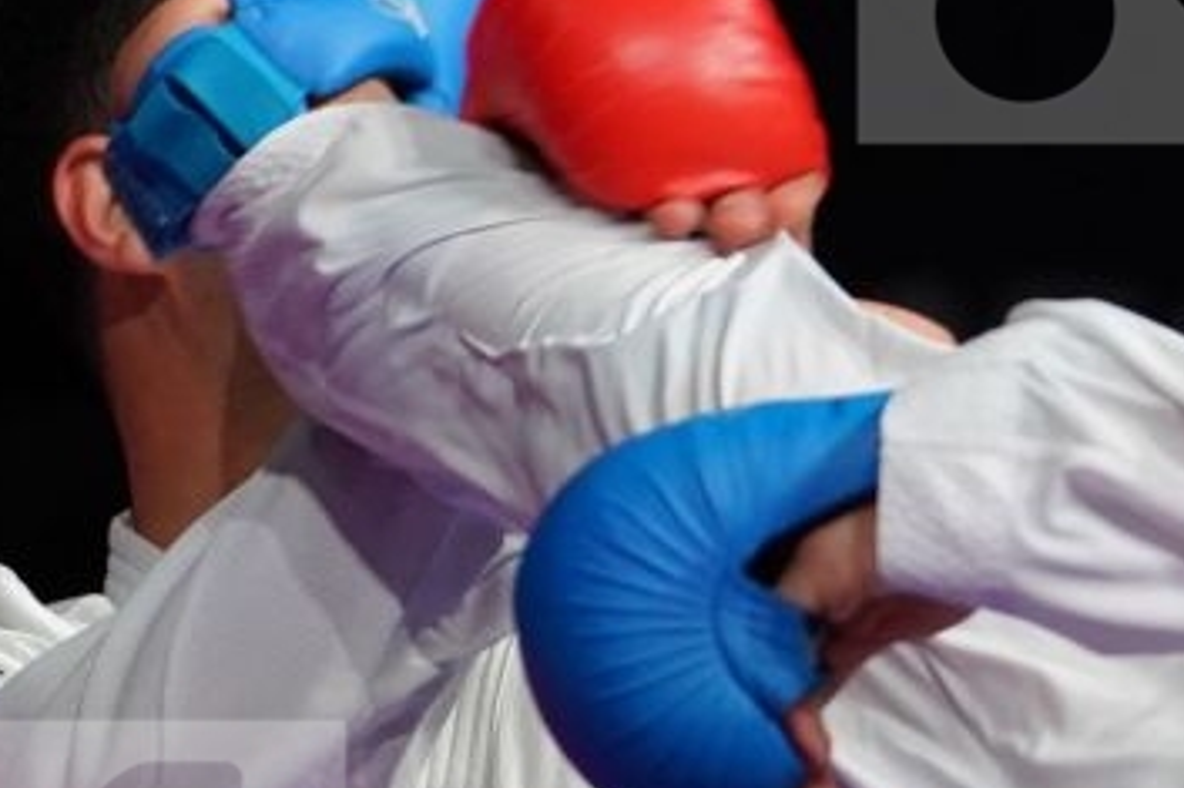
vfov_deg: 1.3
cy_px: 1026
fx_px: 33529
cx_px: 1171
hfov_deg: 2.0
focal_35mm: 1020
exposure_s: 1/1000
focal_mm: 200
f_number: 2.8
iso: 2000
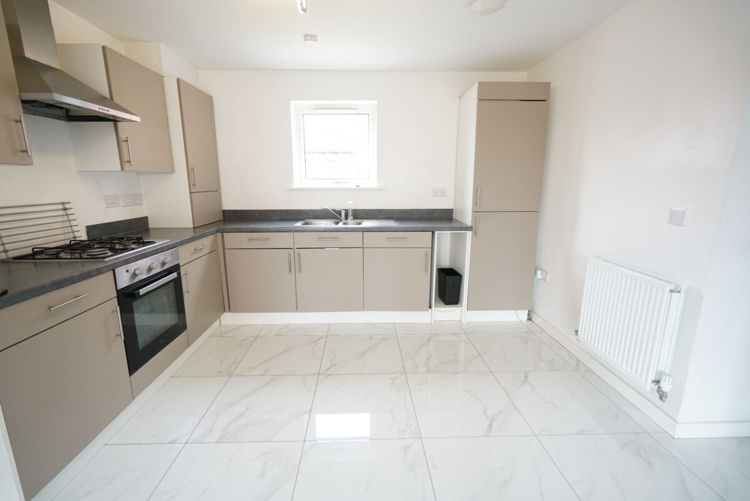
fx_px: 333
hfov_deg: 96.7
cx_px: 375
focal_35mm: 16
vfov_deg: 73.8
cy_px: 250
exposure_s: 1/20
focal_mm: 16
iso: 200
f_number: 4
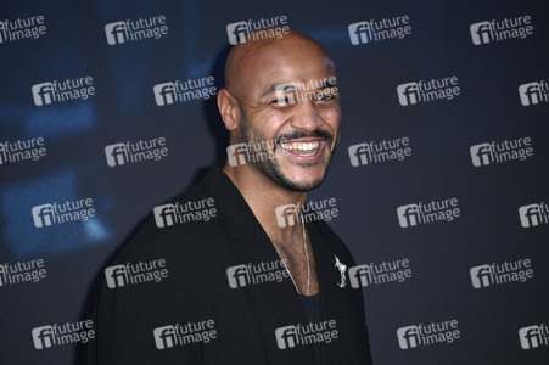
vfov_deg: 4.6
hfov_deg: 6.9
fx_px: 4572
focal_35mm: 300
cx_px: 274
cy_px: 182
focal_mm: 300
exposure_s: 1/250
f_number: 5.6
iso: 800
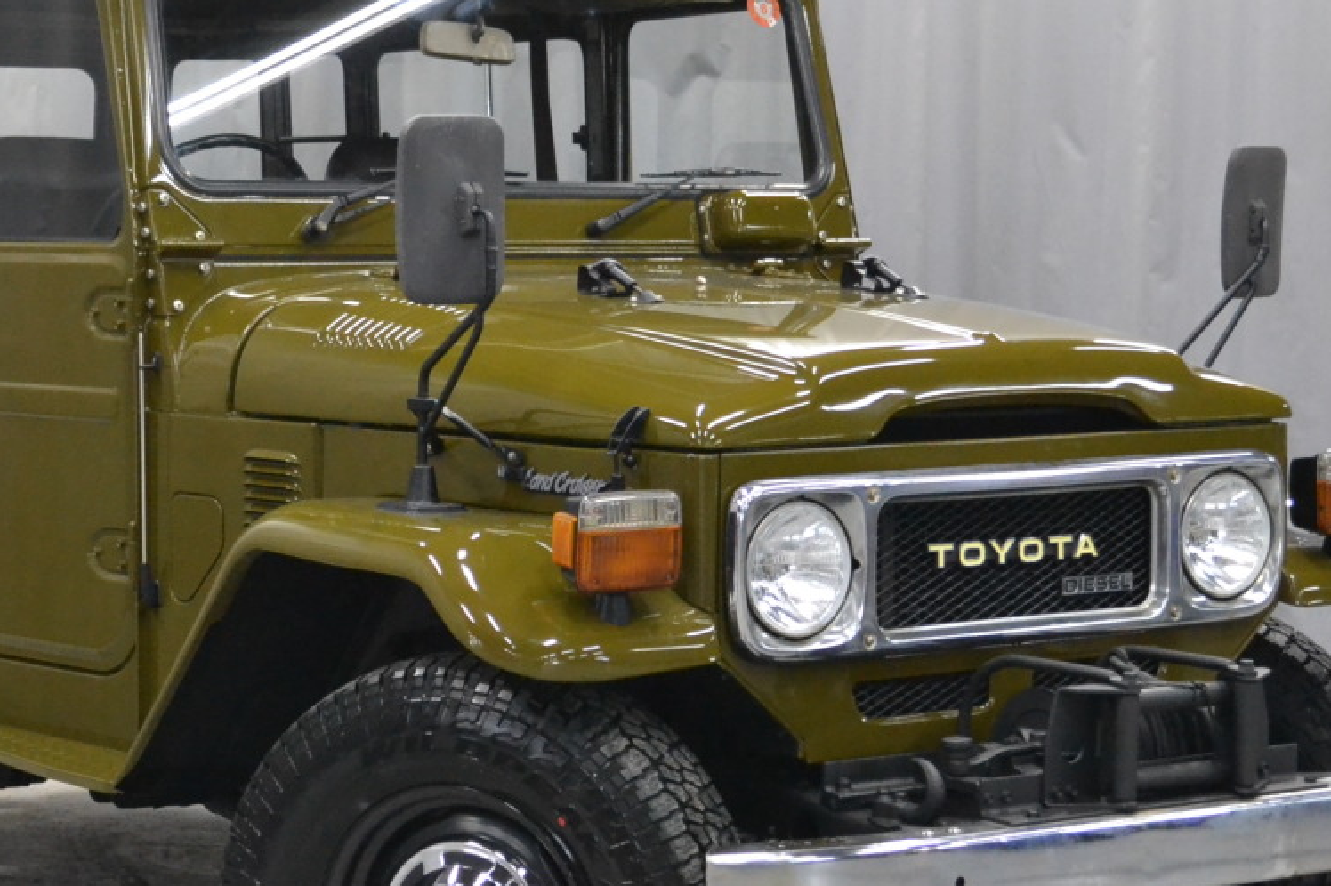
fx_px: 3321
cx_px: 552
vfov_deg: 15.2
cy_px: 528
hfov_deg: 22.6
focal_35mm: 90
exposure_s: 1/80
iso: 3200
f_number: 5
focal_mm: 35
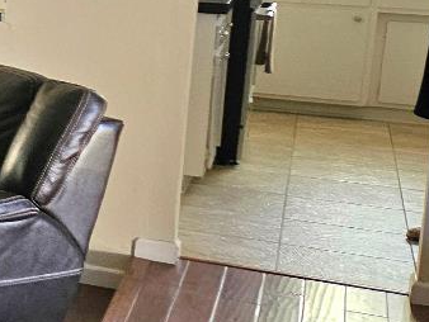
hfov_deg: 14.8
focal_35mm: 102
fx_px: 1265
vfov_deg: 14.4
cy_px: 36
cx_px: -494
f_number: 1.8
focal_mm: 5.4
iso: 160
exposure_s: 1/120
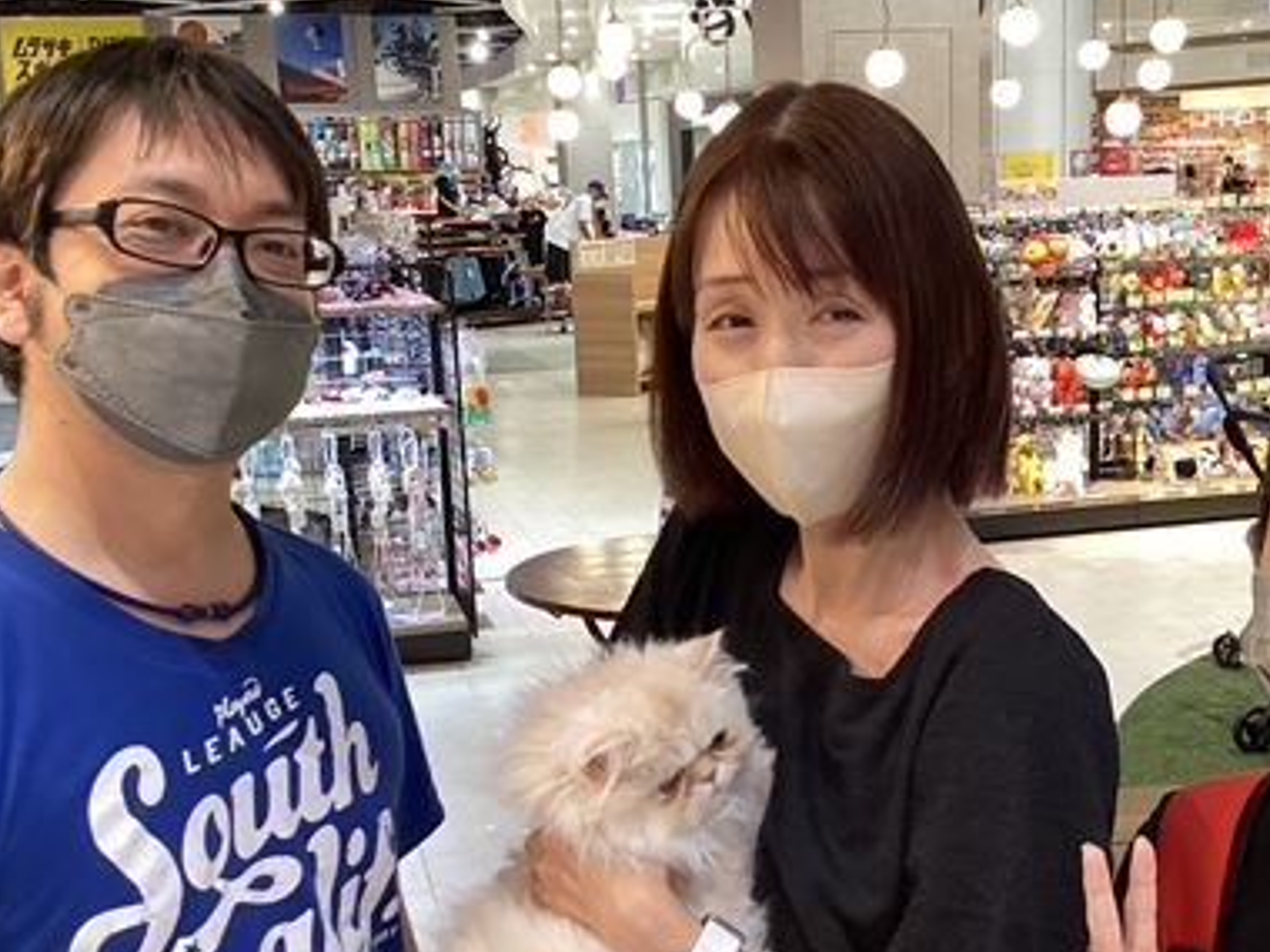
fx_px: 1798
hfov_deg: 38.8
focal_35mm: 49
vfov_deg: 29.6
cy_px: 534
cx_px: 752
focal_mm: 3.3
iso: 160
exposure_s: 1/60
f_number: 2.4
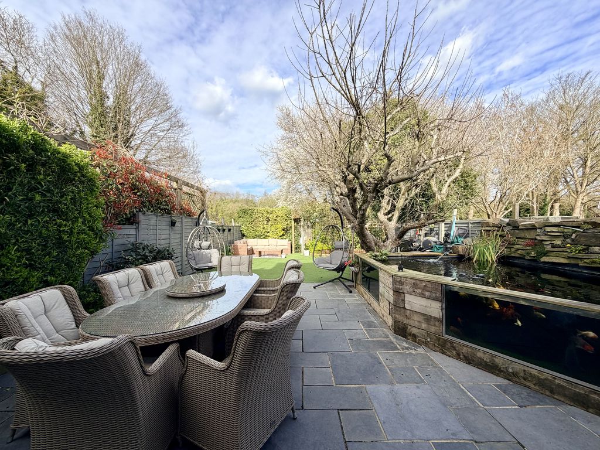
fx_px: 243
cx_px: 300
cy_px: 225
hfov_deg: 102.1
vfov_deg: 85.7
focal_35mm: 14
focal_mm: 2.22
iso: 40
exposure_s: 1/770
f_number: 2.2
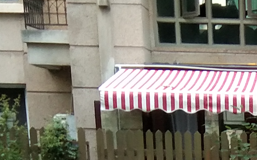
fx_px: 1288
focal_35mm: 184
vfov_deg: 6.5
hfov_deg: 10.8
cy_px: 471
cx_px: 441
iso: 250
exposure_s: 1/33.3
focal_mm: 3.69
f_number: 2.2
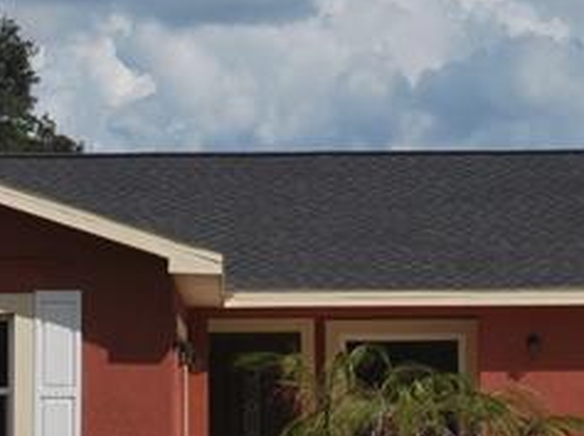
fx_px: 3369
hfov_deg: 9.9
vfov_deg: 7.4
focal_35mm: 200
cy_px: -46
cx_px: 293
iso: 100
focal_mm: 32
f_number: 10
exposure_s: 1/400
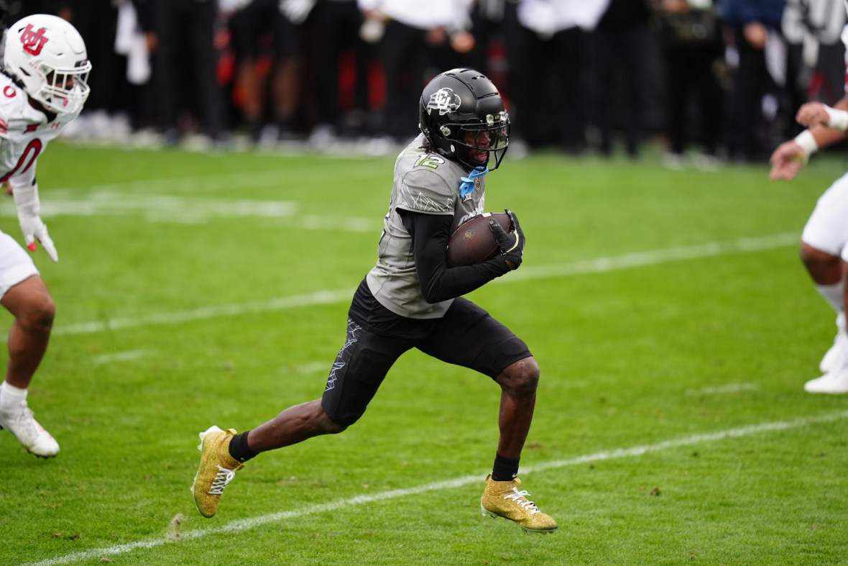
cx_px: 424
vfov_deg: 3.4
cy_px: 283
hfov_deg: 5.2
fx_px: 9423
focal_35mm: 400
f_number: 2.8
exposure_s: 1/3200
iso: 1600
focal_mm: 400
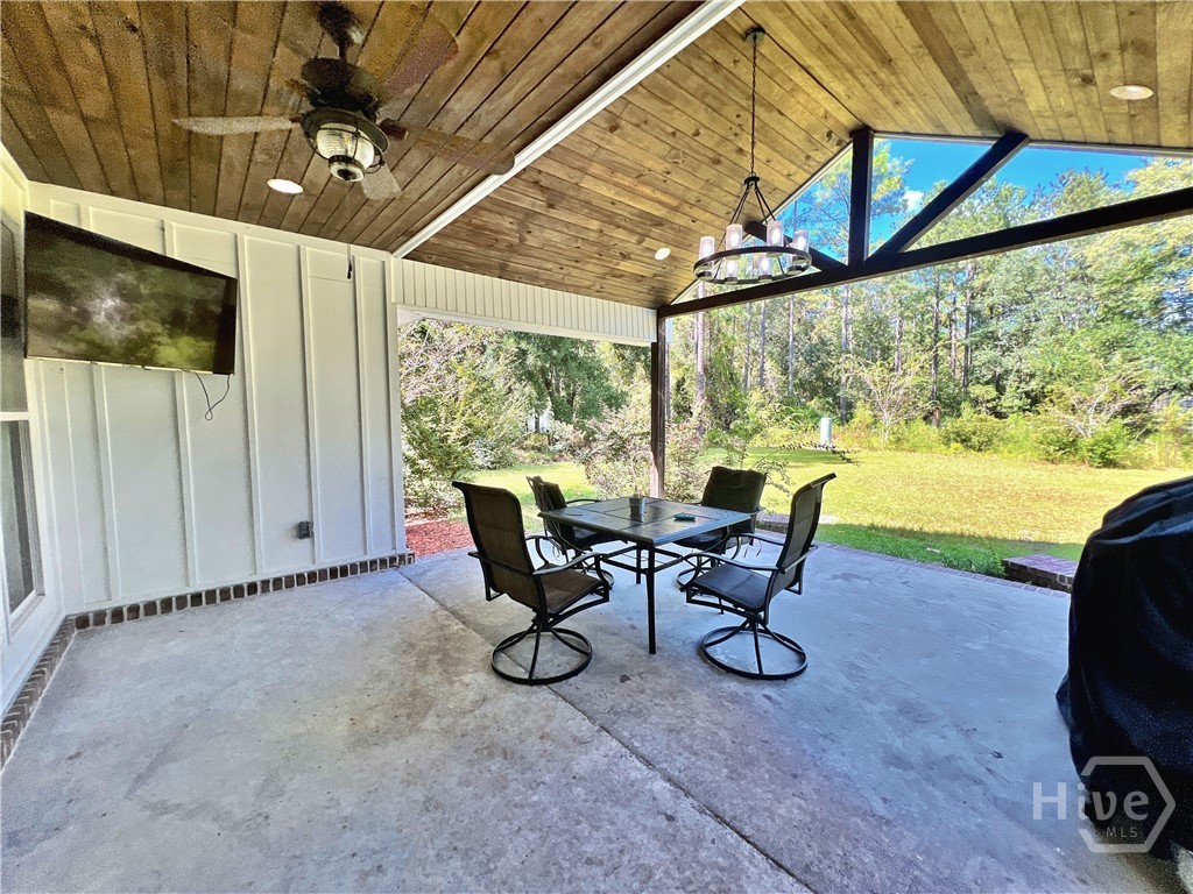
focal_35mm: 13
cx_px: 596
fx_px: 448
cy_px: 447
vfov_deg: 89.9
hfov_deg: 106.2
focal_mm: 1.57
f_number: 1.8
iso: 32
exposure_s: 1/156
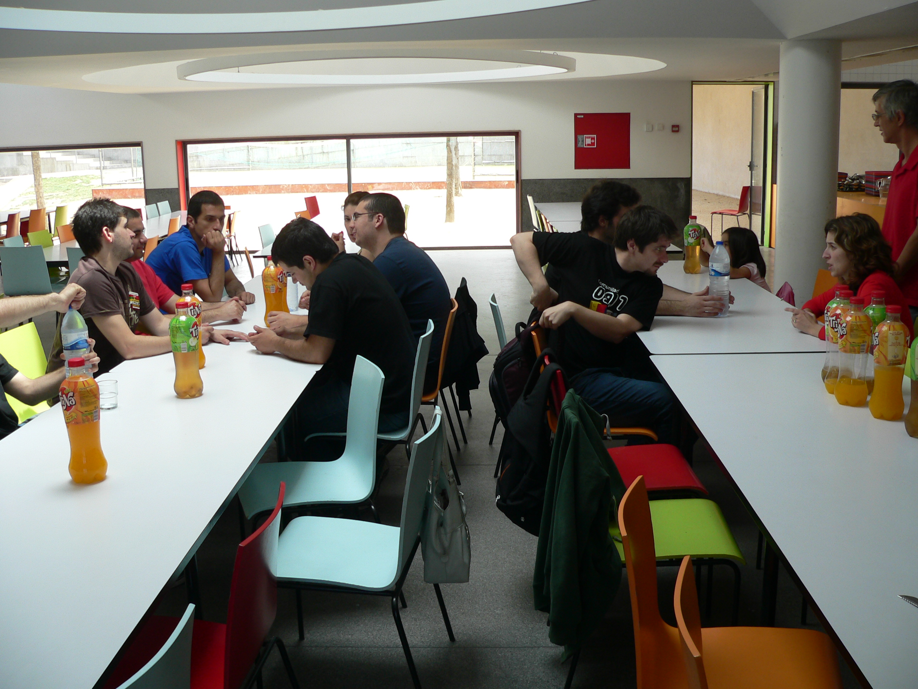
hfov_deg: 51.4
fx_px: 955
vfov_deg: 39.7
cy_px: 344
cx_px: 459
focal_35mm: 36
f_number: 2.8
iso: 80
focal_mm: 6
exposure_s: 1/60
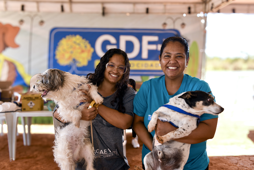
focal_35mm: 34
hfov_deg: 55.8
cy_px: 85
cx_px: 127
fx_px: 240
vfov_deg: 38.9
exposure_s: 1/160
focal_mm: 34
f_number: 5.6
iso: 250
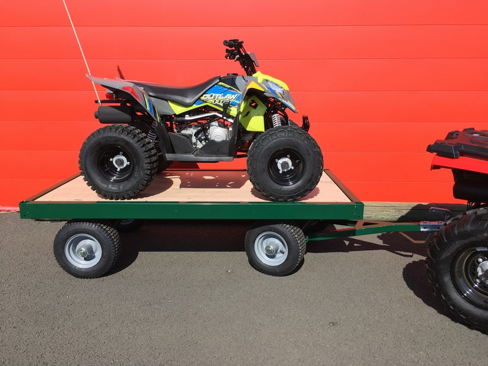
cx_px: 244
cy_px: 183
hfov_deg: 61.7
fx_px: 409
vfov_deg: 48.2
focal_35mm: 29
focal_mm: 4.15
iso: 25
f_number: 2.2
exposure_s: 1/986
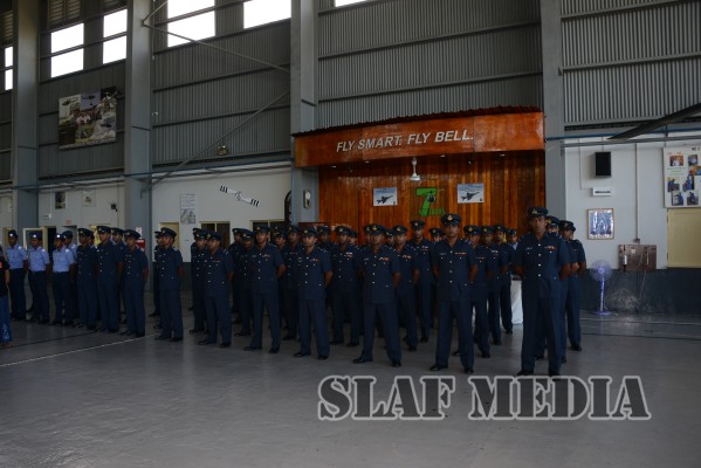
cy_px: 234
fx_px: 545
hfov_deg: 65.4
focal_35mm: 28
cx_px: 350
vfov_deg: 46.4
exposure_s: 1/160
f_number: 8
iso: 800
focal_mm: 28
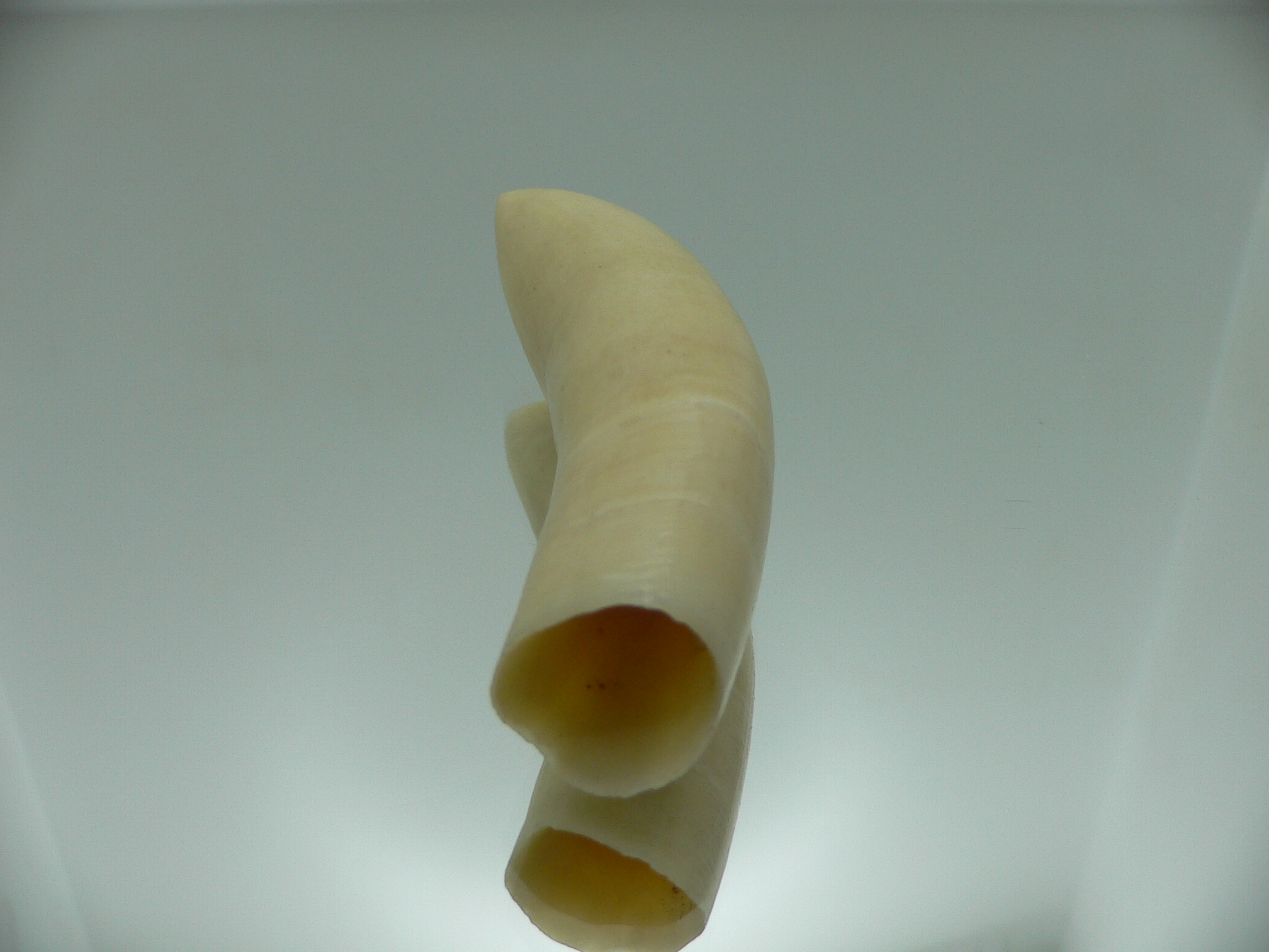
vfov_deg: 40.7
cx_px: 634
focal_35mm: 35
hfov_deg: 52.6
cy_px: 476
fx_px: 1283
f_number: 2.8
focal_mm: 4.6
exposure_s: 1/100
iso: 80
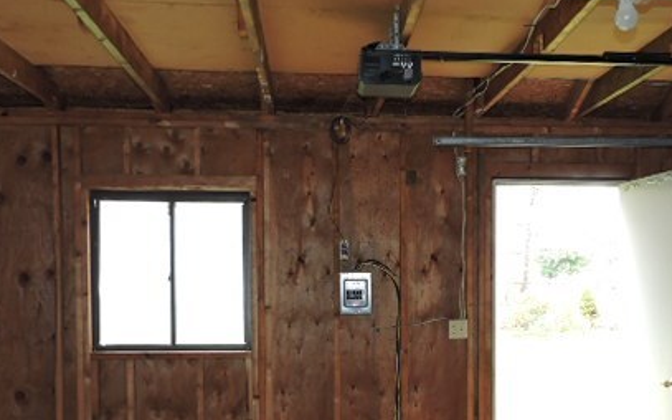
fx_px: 915
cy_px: 327
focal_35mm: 50
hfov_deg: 40.1
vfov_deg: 25.4
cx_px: 411
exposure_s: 1/40
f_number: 3.1
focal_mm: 5.4
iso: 280
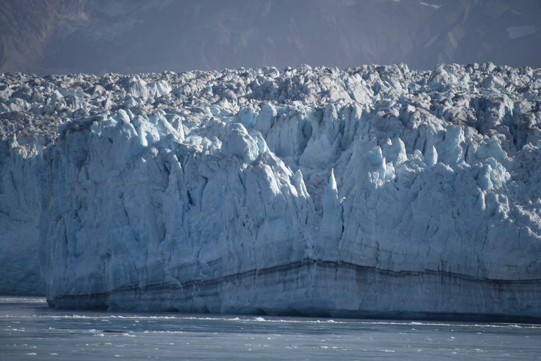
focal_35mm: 300
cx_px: 270
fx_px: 4509
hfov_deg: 6.9
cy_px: 180
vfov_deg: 4.6
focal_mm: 300
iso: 110
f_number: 5.6
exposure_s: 1/640
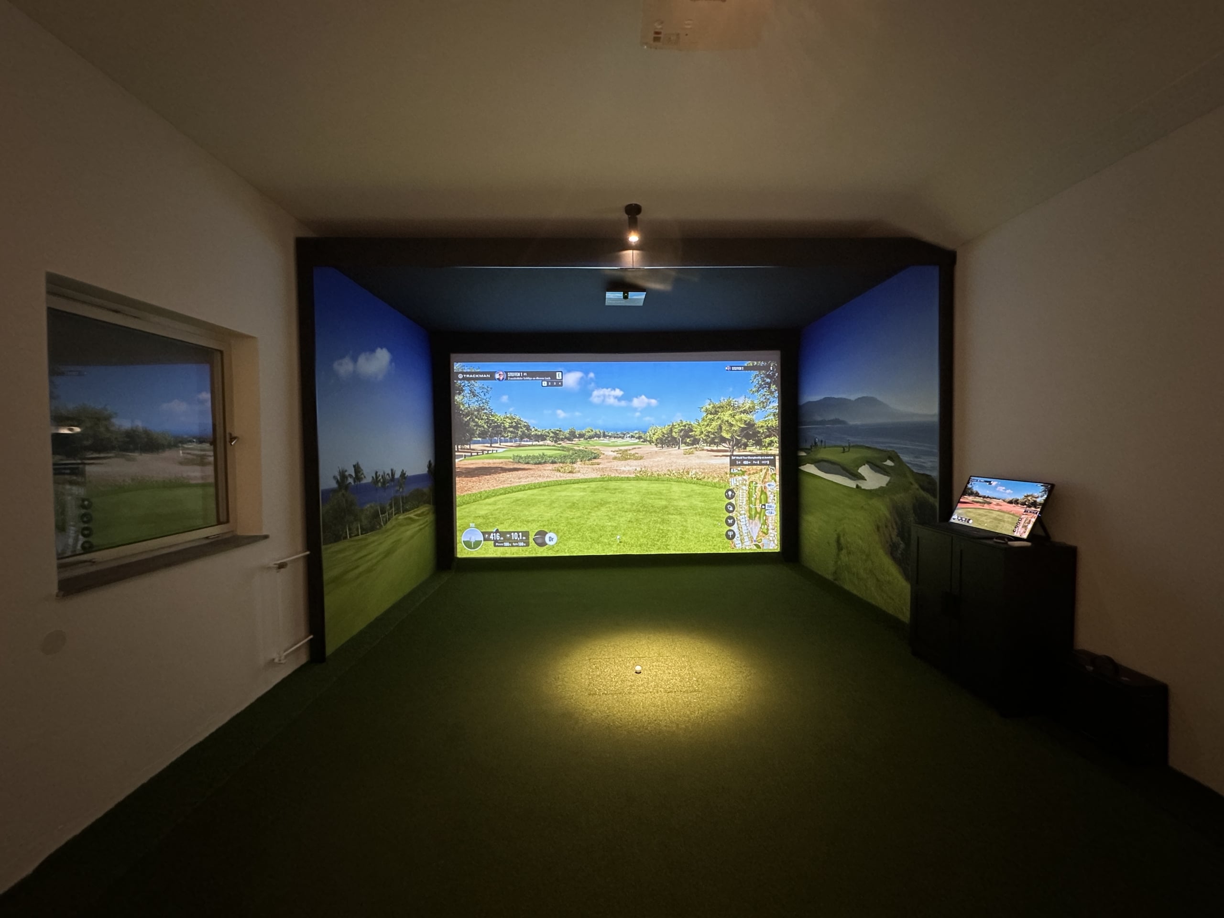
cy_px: 459
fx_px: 495
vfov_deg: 85.7
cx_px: 612
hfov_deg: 102.1
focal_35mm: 14
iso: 400
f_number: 2.2
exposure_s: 1/60
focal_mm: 2.22
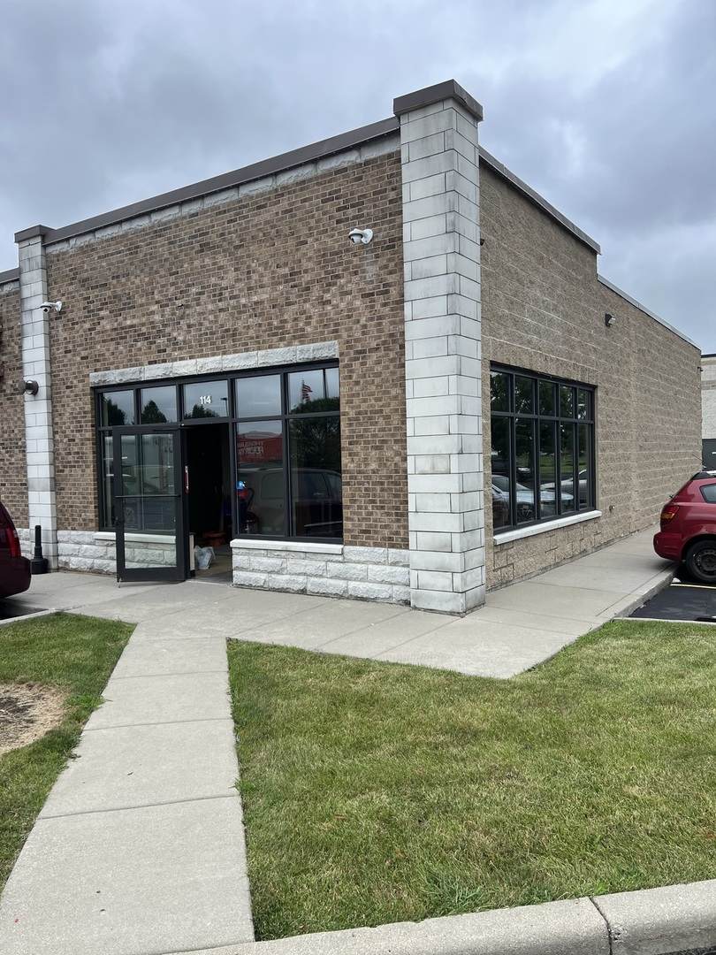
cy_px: 478
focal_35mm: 26
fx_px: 717
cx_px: 358
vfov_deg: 67.3
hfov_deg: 53.1
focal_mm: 5.7
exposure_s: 1/1209
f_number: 1.5
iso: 50
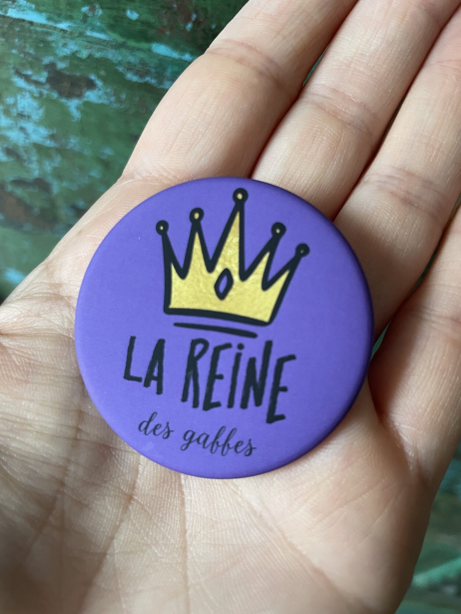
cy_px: 307
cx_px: 230
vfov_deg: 67.3
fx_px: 462
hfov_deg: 53.1
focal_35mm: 26
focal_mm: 4.2
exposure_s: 1/60
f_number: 1.6
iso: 160
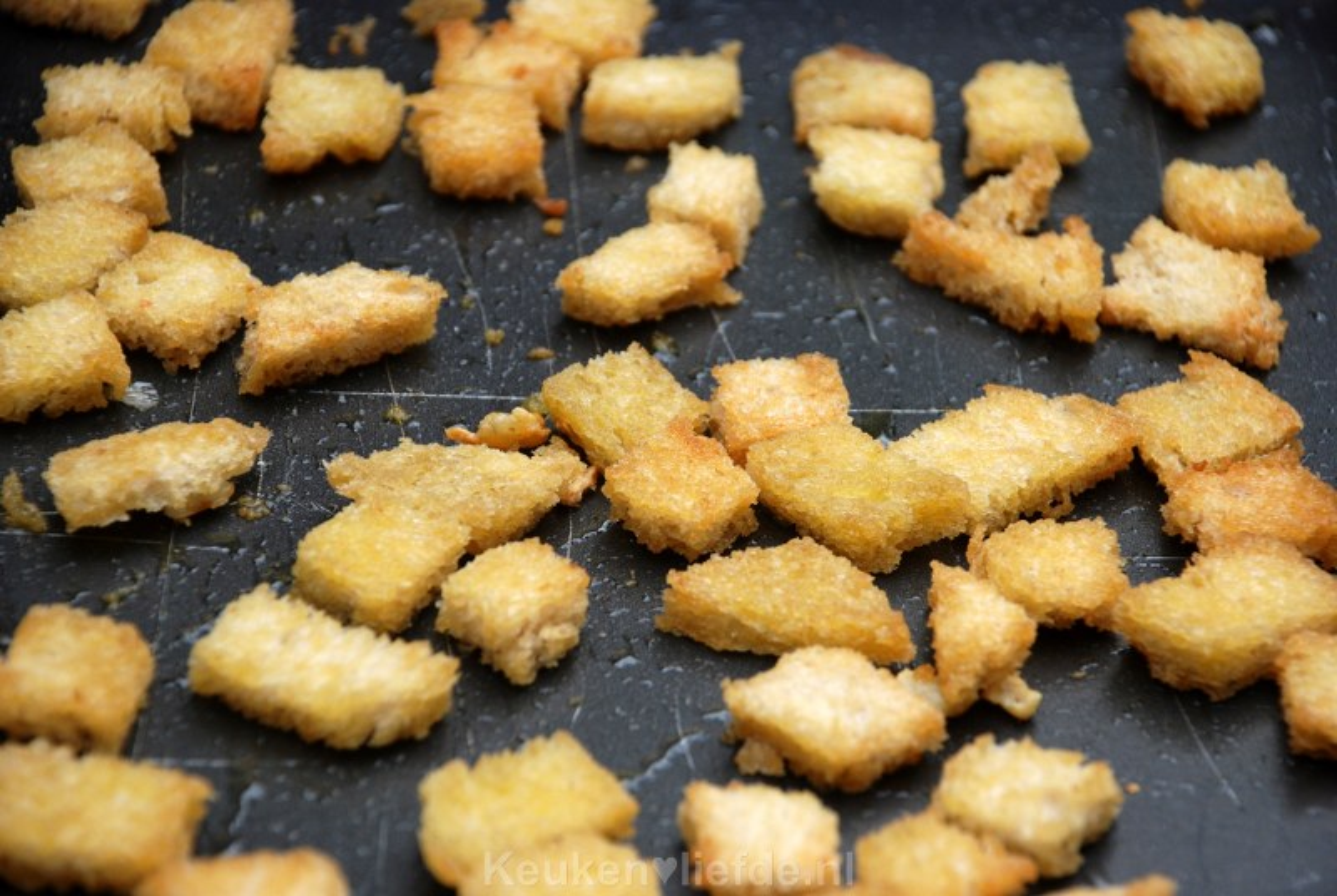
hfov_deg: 13.7
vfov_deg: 9.2
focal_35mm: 150
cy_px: 448
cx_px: 668
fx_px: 5579
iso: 200
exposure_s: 1/400
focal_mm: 100
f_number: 5.6
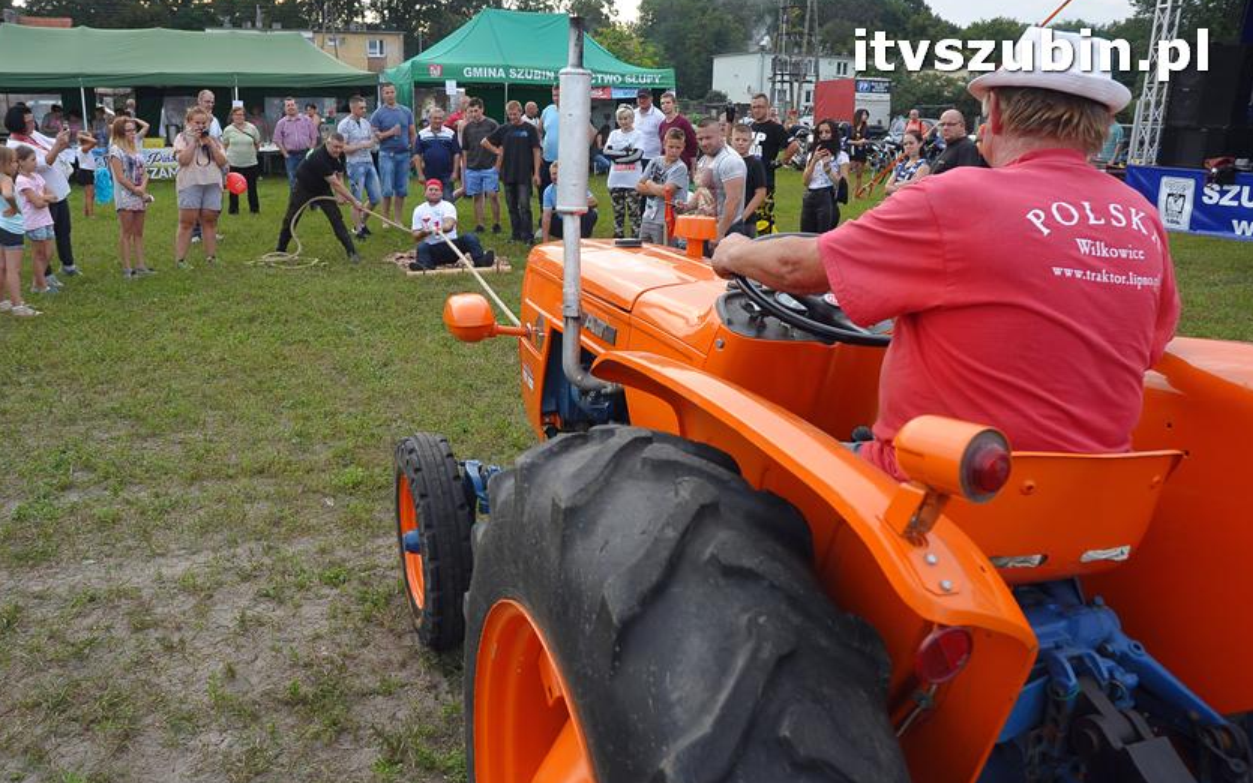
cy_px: 404
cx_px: 624
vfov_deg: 44.5
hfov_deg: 66.5
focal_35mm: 28
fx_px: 956
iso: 400
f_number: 7.1
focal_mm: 18
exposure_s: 1/200
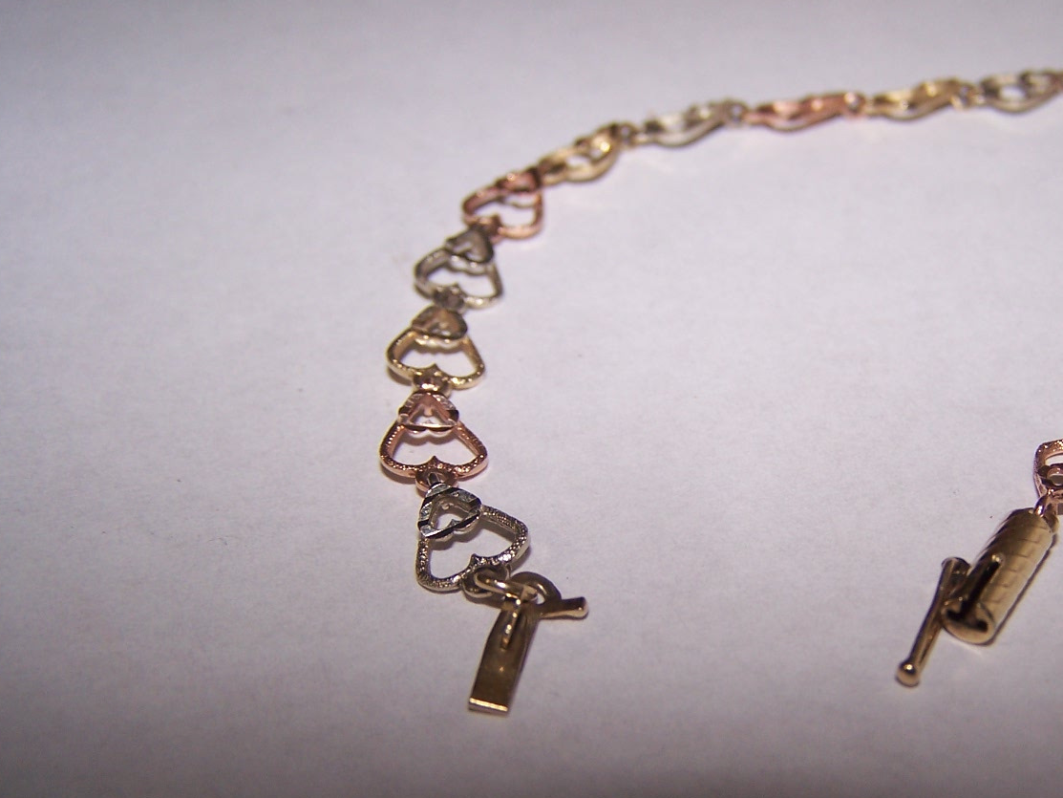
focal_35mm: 53
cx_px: 727
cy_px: 503
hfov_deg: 35.7
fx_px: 1628
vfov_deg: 27.4
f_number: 2.8
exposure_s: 1/60
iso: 80
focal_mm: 6.3
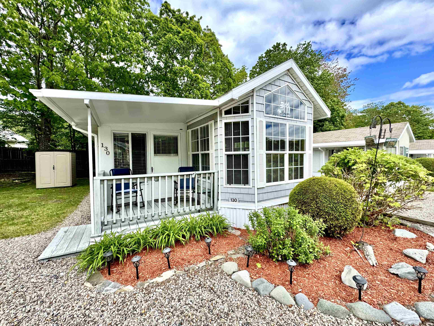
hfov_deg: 102.1
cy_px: 163
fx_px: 176
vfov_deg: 85.7
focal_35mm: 14
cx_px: 217
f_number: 2.2
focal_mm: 2.22
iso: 50
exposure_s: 1/1160
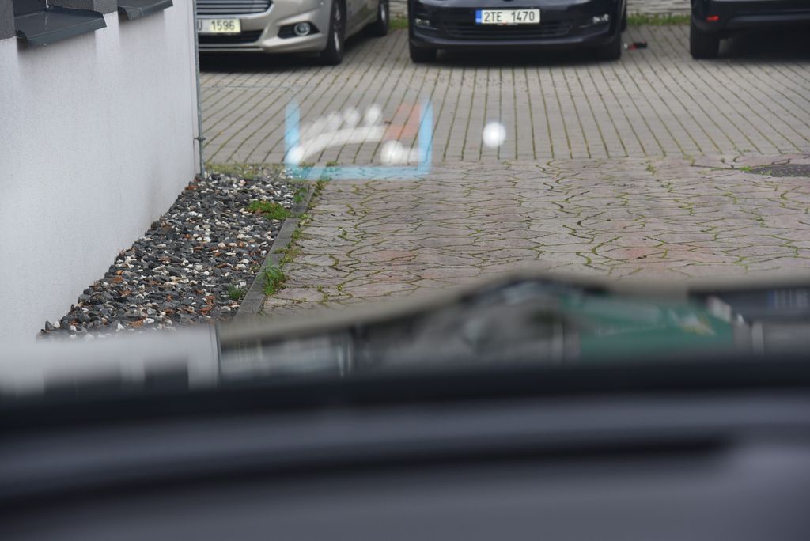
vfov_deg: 14.0
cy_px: 270
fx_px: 2206
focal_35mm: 98
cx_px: 405
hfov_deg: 20.8
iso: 500
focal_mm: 98
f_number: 5
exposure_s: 1/100
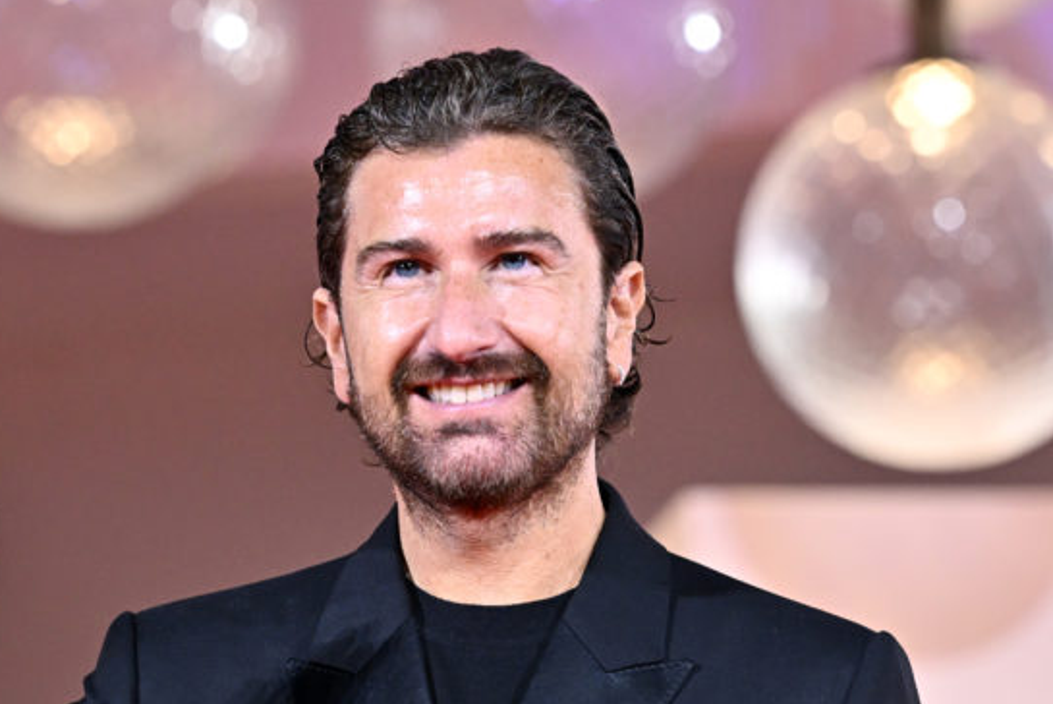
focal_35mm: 263
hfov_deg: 7.8
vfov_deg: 5.2
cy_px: 513
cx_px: 497
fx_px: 7696
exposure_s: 1/500
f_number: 4
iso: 2000
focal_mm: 140
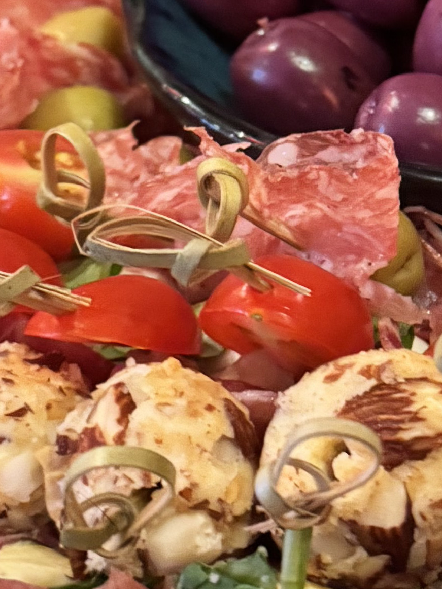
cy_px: 1
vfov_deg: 16.4
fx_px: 2010
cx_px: 574
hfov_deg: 12.2
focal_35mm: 118
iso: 640
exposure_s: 1/40
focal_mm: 6.76
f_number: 1.78
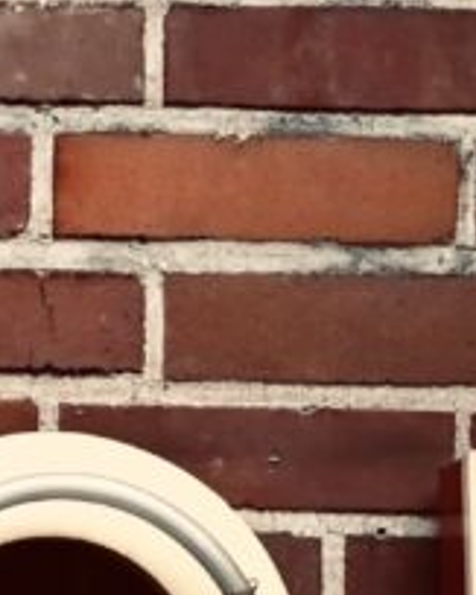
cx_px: -339
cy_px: 169
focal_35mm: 990
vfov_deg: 2.0
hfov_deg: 1.6
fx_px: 17447
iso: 400
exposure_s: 1/320
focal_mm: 140
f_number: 5.3
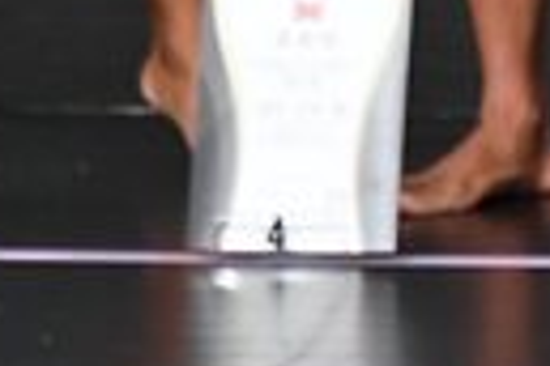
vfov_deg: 0.6
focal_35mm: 2261
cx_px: 1042
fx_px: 34540
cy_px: -519
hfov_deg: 0.9
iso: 4000
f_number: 5.6
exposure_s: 1/400
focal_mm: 250
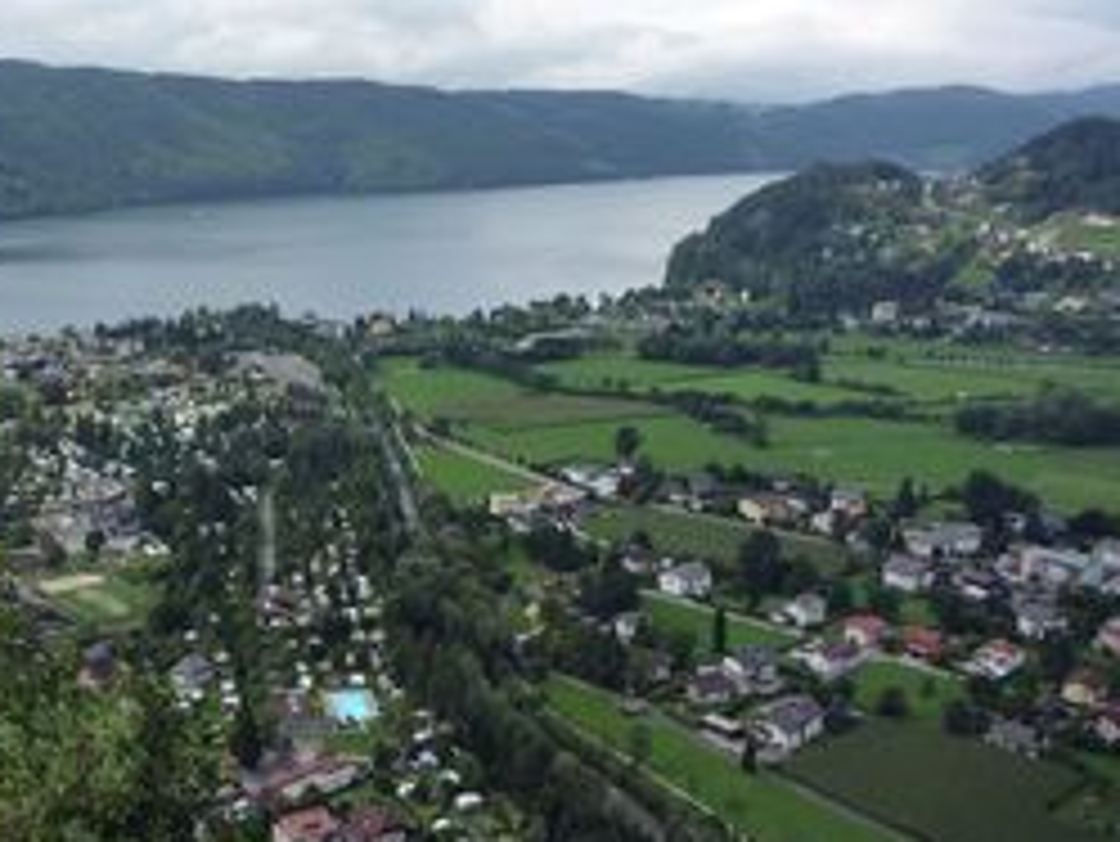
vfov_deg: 32.0
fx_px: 1457
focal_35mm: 45
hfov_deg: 40.6
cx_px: 256
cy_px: 311
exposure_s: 1/800
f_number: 3.3
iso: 125
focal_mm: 4.9
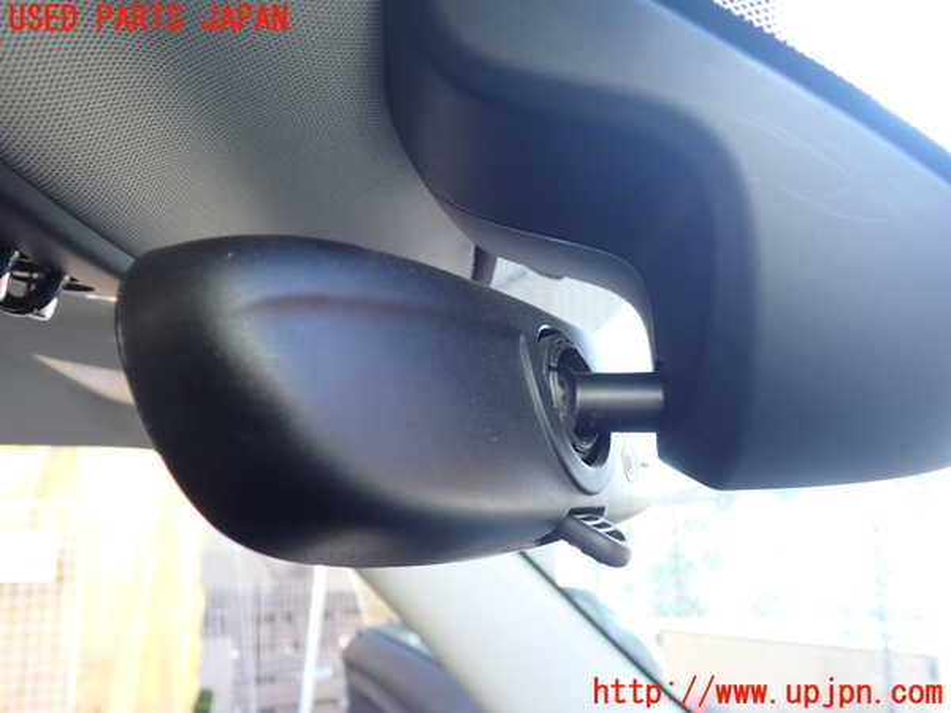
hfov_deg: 60.0
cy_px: 356
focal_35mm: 30
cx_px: 476
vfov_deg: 46.8
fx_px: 824
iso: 160
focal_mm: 5.4
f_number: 2.3
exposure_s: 1/60
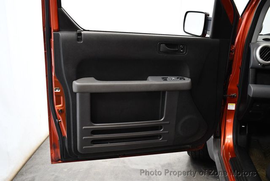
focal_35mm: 36
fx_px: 270
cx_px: 135
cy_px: 90
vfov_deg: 36.9
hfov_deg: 53.1
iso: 2200
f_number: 3.5
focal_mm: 18
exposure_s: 1/125
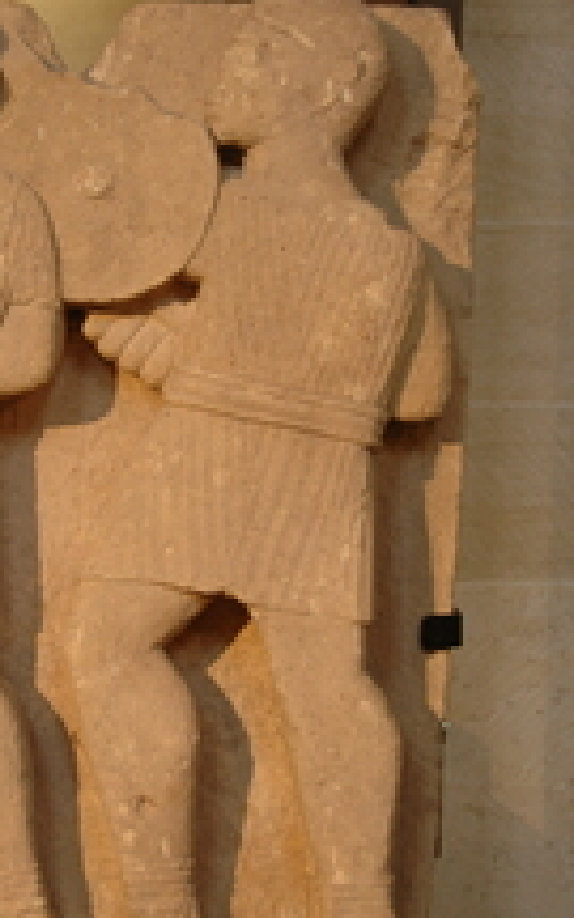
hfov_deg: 11.1
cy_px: 446
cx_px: 119
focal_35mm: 118
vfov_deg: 17.7
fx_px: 2953
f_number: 4.5
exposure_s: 1/13
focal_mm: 38
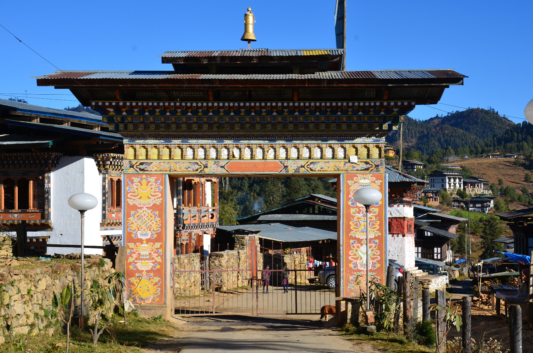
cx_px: 266
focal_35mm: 72
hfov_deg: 28.1
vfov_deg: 18.8
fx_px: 1064
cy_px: 176
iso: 100
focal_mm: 48
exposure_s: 1/125
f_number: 11
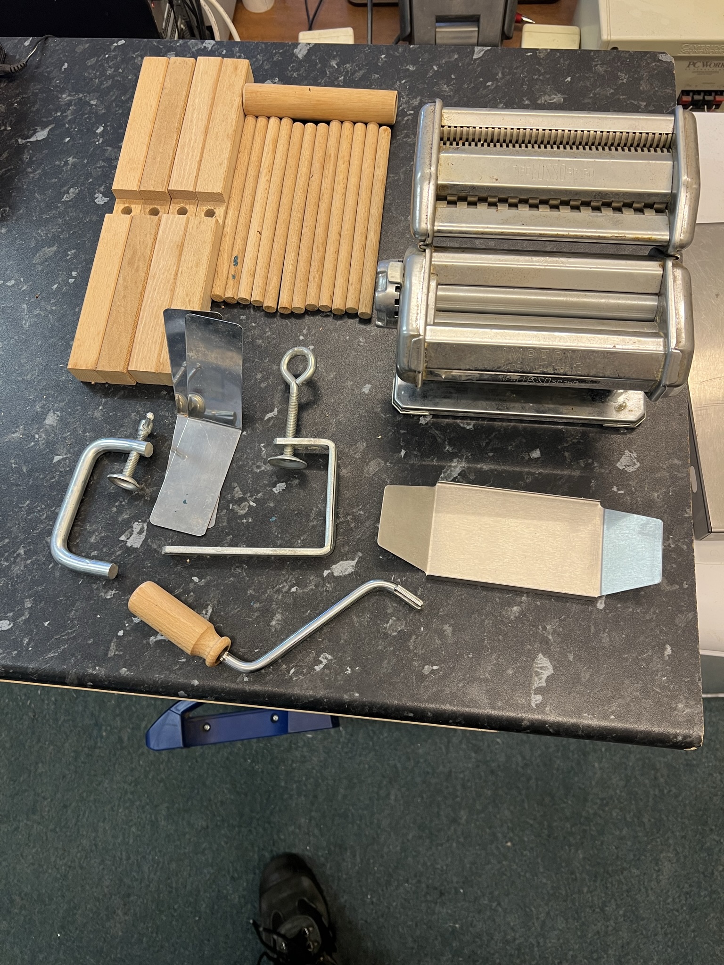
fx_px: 725
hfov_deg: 53.1
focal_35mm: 26
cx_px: 362
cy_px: 482
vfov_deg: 67.3
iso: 64
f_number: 1.5
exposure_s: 1/50
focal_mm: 5.7
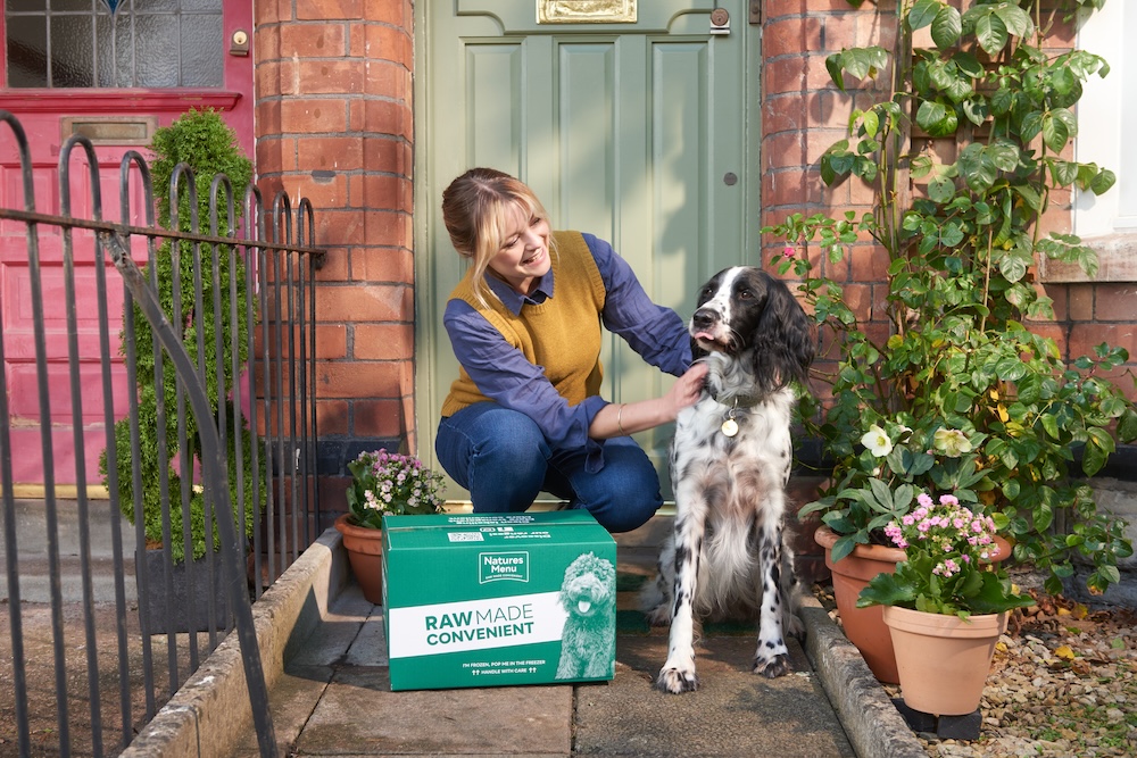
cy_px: 379
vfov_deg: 29.9
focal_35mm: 45
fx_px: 1421
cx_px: 568
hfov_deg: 43.6
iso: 200
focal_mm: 45
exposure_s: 1/80
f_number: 5.6
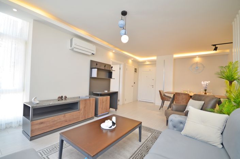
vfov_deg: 77.0
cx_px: 120
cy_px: 80
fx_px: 100
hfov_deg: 100.5
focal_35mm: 15
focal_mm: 10
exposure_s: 1/60
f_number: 4
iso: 400
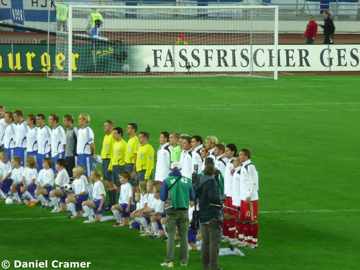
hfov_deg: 5.1
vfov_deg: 3.8
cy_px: 135
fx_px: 4035
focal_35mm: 388
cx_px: 180
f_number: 4.9
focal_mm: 46
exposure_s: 1/40
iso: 200
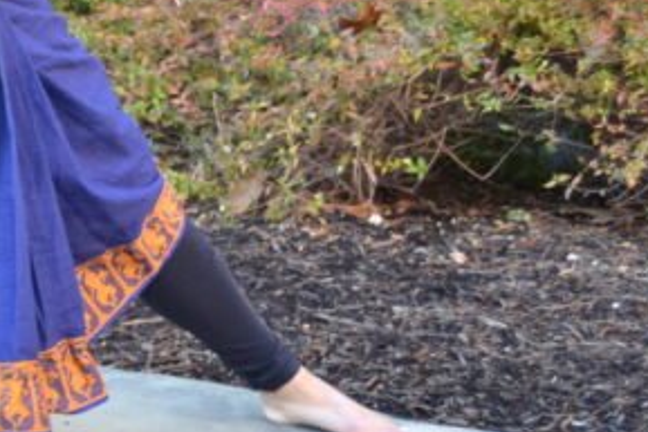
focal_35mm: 117
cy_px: -21
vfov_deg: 11.6
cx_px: -433
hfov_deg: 15.5
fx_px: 2107
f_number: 4
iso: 400
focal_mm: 22
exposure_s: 1/50
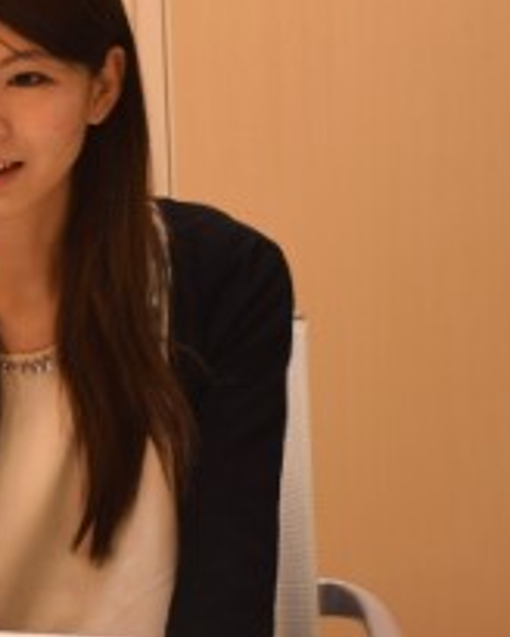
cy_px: 311
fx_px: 2491
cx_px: -345
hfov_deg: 11.1
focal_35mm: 132
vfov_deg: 14.6
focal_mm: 30
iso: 100
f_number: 4
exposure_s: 1/13
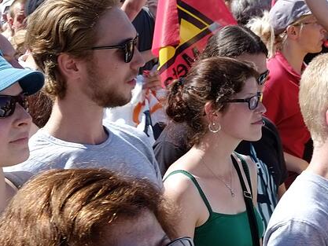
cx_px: -30
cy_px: 207
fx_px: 967
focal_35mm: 102
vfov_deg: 14.4
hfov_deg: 18.5
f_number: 11
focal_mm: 27
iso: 200
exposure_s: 1/85
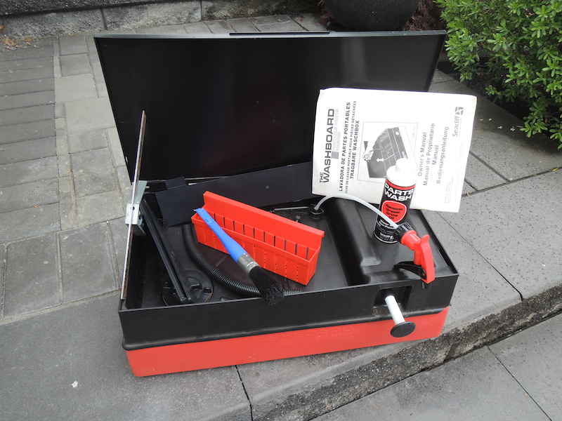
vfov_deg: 49.7
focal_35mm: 28
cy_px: 210
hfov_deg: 63.4
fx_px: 455
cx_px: 281
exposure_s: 1/100
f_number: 2.8
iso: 100
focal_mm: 5
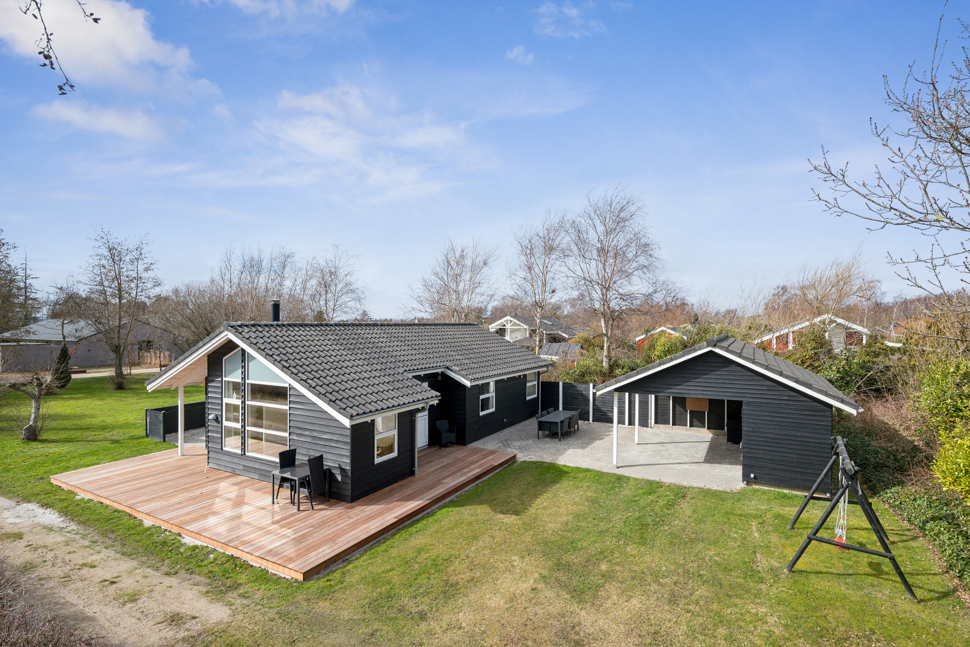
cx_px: 485
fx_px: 471
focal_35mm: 18
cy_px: 324
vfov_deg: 68.9
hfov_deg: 91.6
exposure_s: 1/320
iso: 200
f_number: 8
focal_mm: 17.5
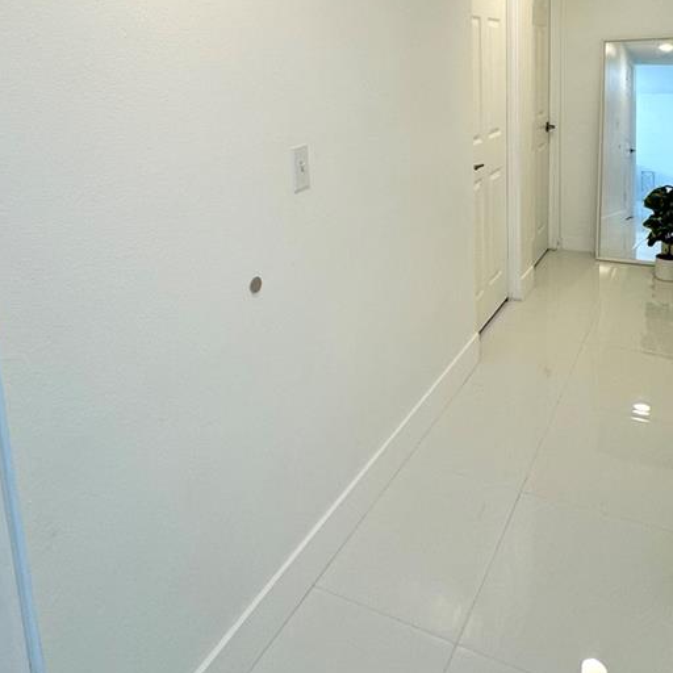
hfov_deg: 55.3
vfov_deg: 53.0
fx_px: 638
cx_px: 392
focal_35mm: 29
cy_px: 164
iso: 64
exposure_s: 1/120
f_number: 2.2
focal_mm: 2.22
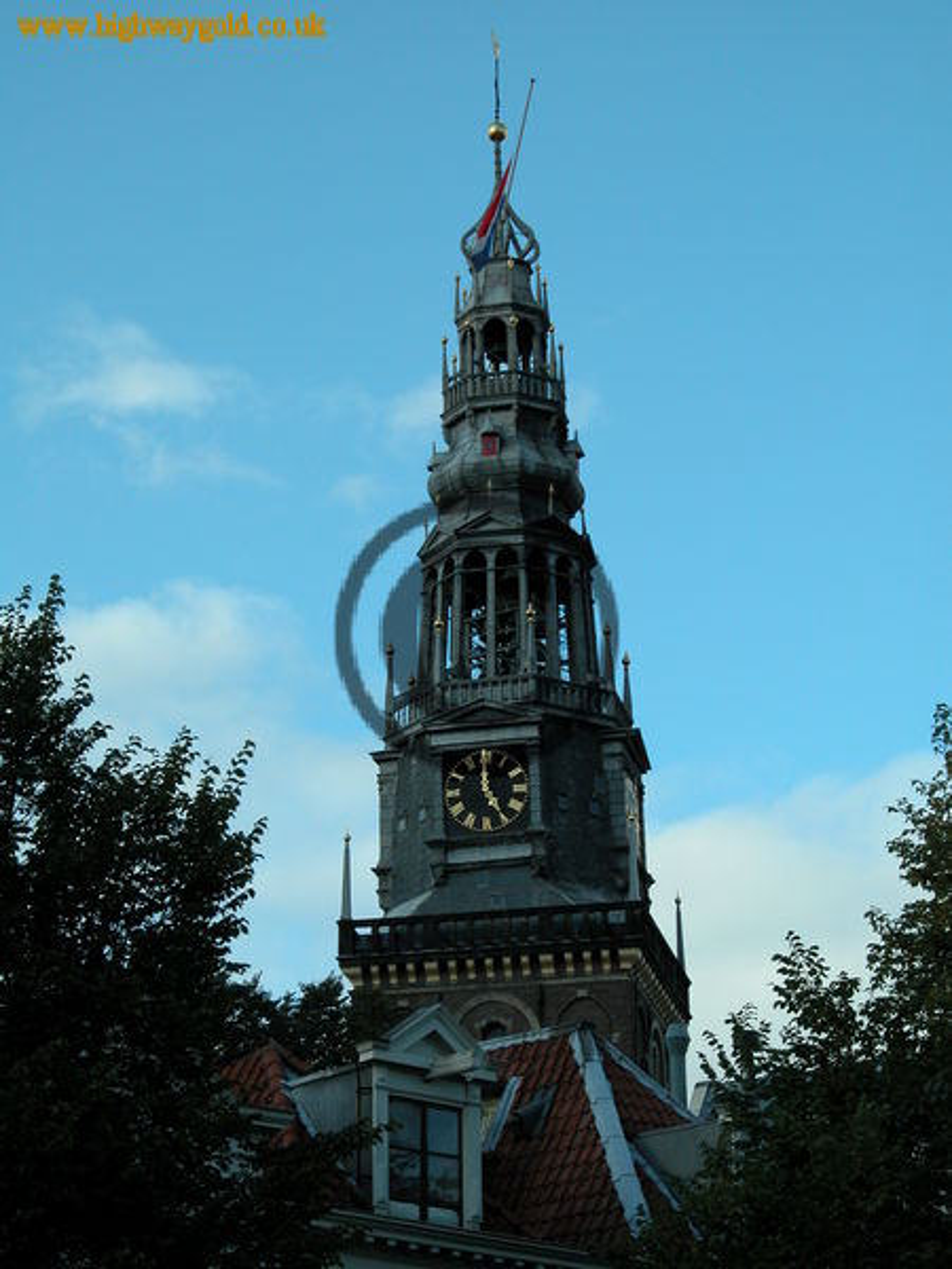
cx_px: 476
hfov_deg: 14.0
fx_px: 3887
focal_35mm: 106
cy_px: 634
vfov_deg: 18.5
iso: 100
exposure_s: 1/368
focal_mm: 27.3
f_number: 4.6
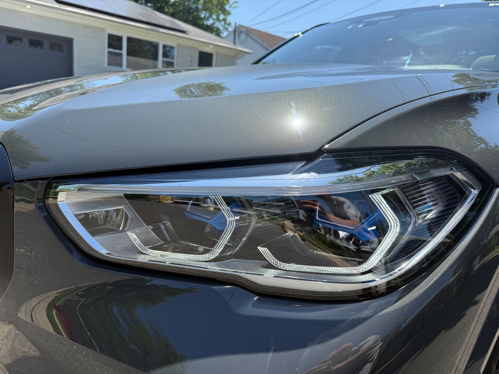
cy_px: 187
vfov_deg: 56.8
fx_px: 346
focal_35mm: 24
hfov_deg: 71.6
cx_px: 250
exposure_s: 1/2232
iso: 80
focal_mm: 6.76
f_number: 1.78
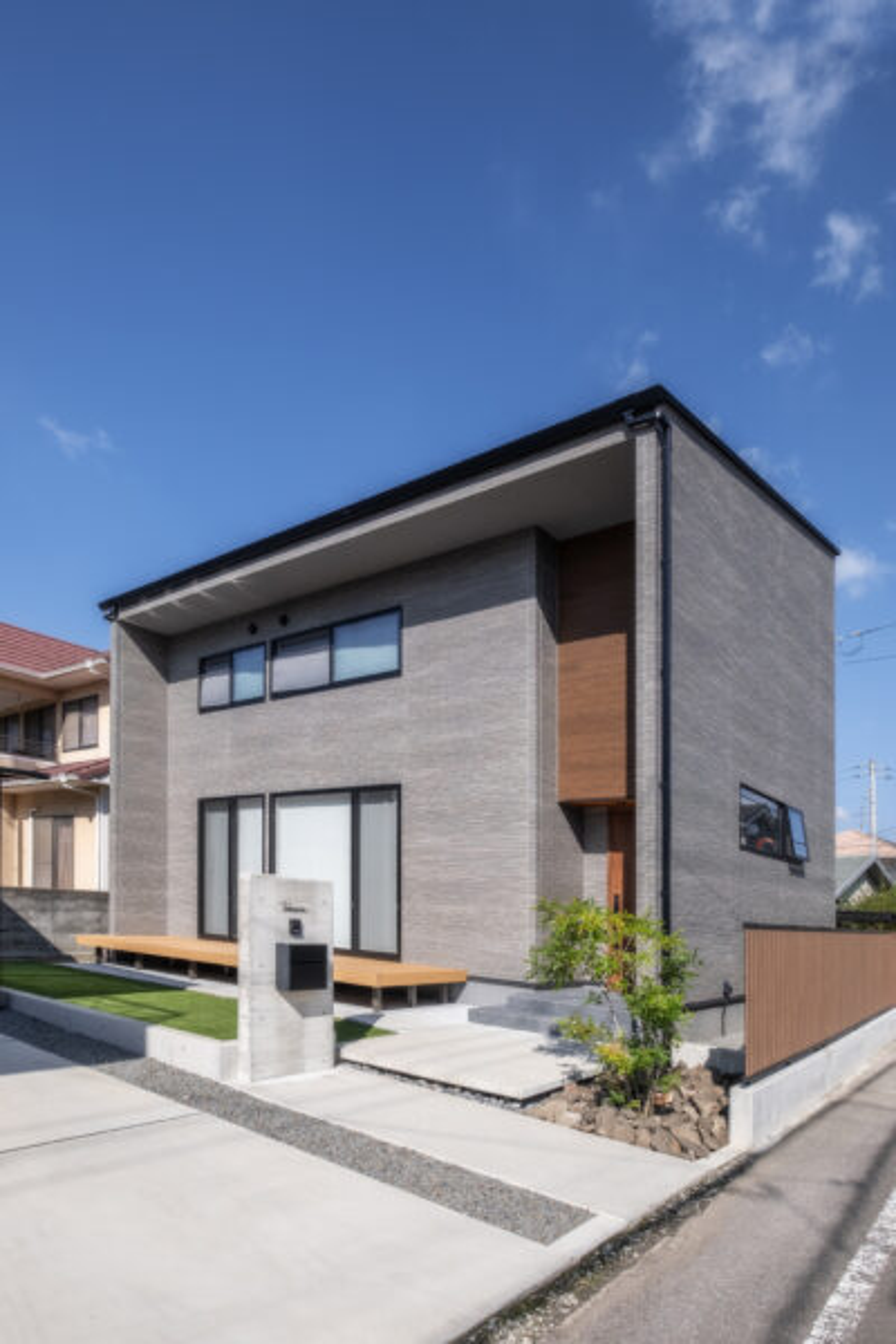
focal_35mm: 18
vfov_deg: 90.0
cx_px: 448
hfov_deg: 67.4
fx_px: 672
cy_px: 672
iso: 250
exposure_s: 1/1250
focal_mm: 12
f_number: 5.6
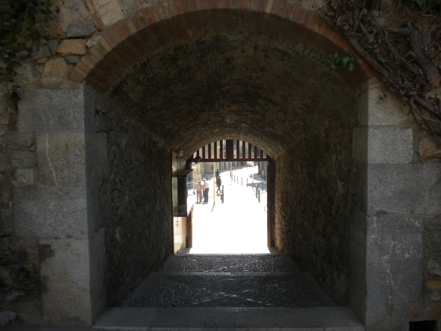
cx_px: 220
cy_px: 166
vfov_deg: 38.7
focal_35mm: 37
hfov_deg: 50.1
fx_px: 471
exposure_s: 1/190
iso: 64
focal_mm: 6.6
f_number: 3.5
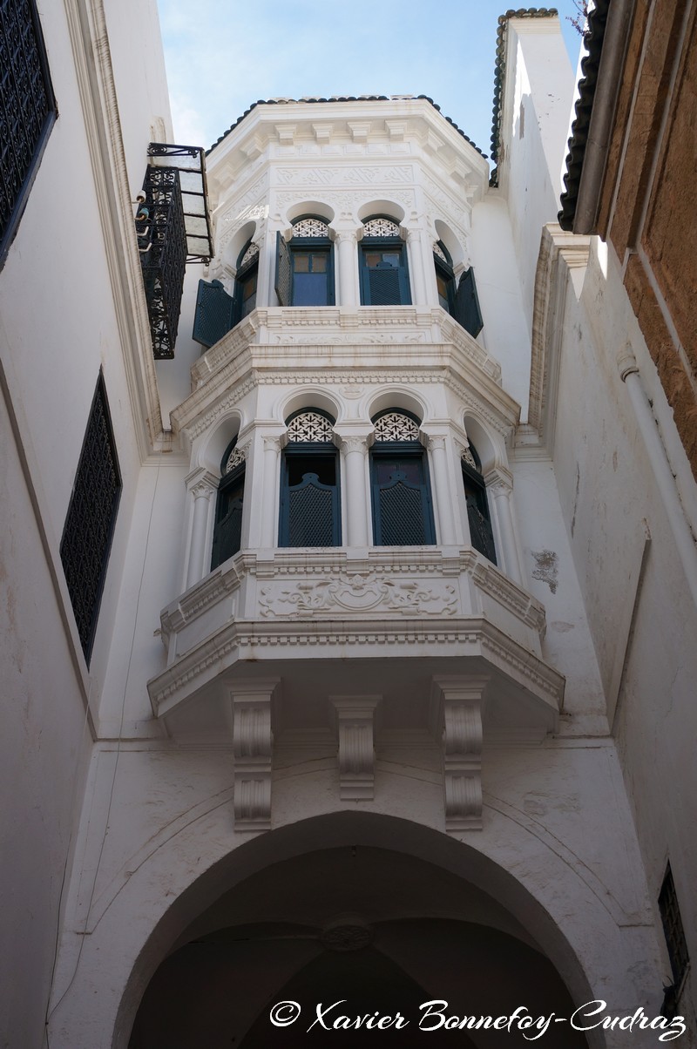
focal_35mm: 38
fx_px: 1091
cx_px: 348
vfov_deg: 51.3
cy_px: 524
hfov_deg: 35.4
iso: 100
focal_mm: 25
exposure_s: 1/250
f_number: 5
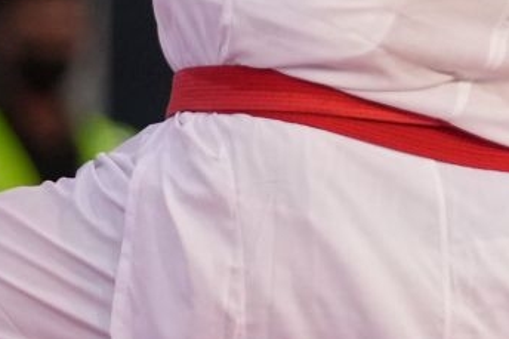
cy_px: 87
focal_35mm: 1446
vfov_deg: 1.0
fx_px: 20434
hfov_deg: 1.4
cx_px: 200
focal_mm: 184
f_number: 2.8
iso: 1600
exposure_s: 1/1000
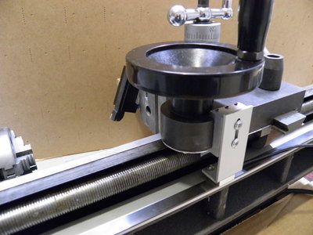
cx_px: 156
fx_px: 253
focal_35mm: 28
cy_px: 118
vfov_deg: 49.7
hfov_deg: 63.4
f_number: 2.8
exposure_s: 1/10
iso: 400
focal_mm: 4.9
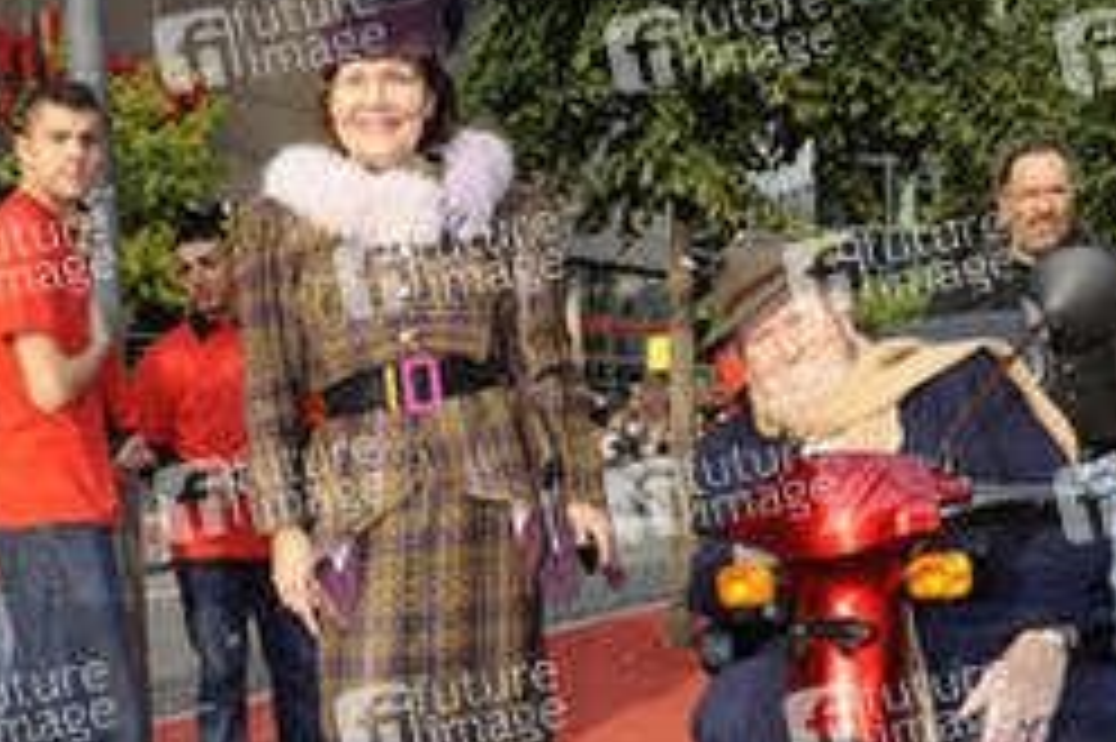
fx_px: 1580
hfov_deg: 38.3
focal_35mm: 51
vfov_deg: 25.9
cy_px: 603
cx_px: 331
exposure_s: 1/250
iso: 500
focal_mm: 28
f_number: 8
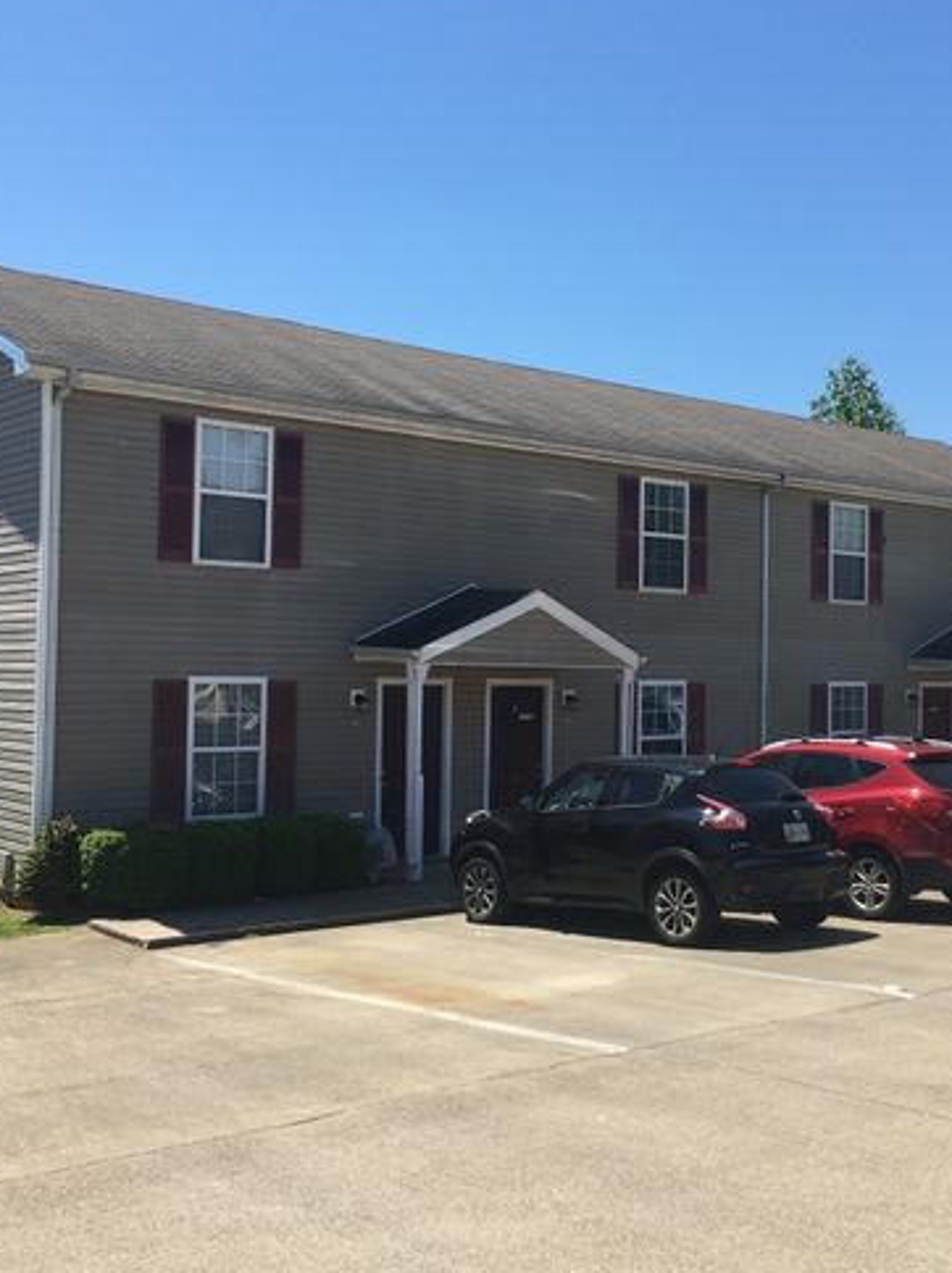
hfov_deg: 35.8
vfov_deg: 46.8
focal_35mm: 40
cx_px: 576
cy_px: 635
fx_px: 1469
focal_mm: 4.15
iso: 25
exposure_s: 1/1326
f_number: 2.2
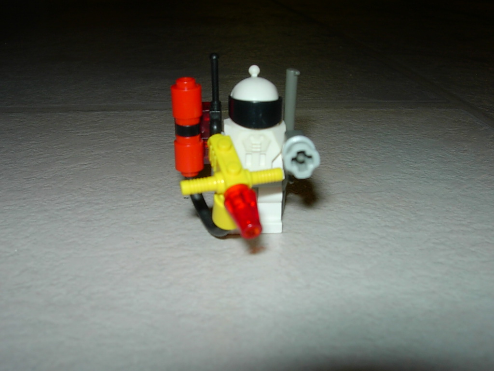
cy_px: 186
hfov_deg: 49.0
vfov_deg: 37.7
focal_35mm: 38
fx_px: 542
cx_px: 247
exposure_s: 1/64
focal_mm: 7.8
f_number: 4.8
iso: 79
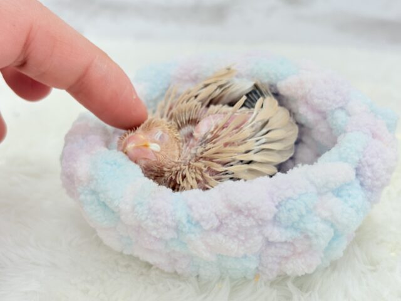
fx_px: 602
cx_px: 200
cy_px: 150
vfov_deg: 28.0
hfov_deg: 36.8
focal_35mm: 52
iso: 40
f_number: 1.6
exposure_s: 1/50
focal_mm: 5.96
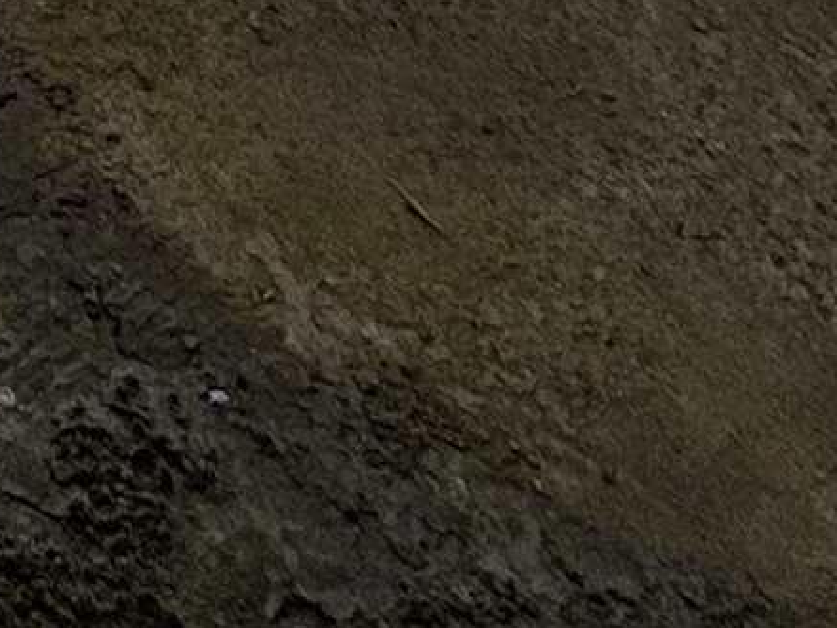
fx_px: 2369
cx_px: -578
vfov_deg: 9.6
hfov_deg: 17.1
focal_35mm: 98
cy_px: -1508
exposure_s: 1/377
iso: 40
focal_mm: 2.22
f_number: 2.2
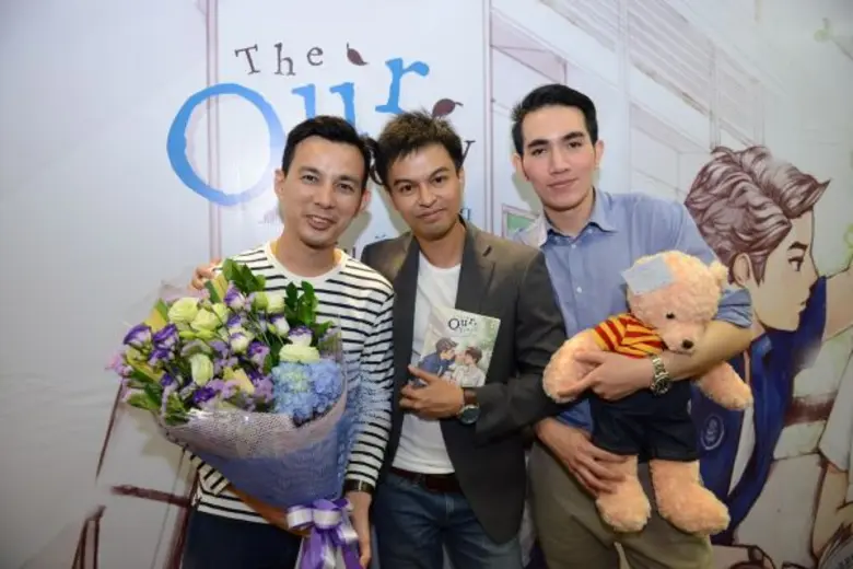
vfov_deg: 53.1
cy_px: 284
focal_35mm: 24
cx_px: 426
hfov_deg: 73.7
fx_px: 569
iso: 2500
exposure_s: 1/640
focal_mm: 24
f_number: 2.8
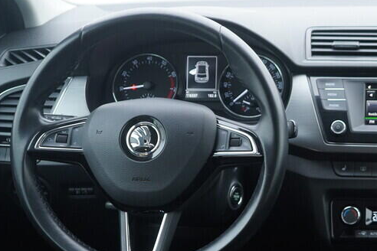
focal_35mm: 75
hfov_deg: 25.5
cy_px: 141
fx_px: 785
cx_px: 385
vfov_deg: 18.2
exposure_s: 1/40
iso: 250
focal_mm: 24
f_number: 2.8
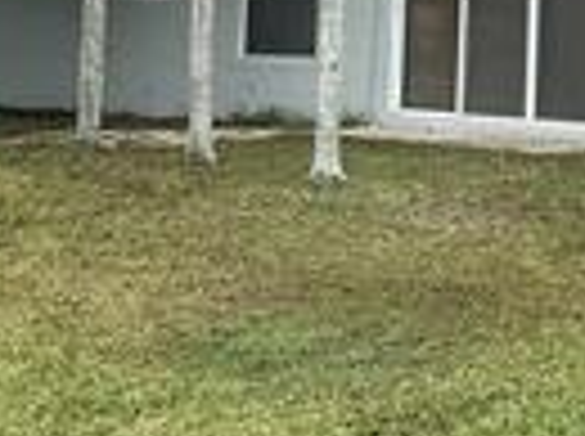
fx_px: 1248
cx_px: 634
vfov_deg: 19.1
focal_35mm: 74
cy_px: -40
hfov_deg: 24.7
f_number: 1.78
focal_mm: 6.86
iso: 80
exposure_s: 1/864
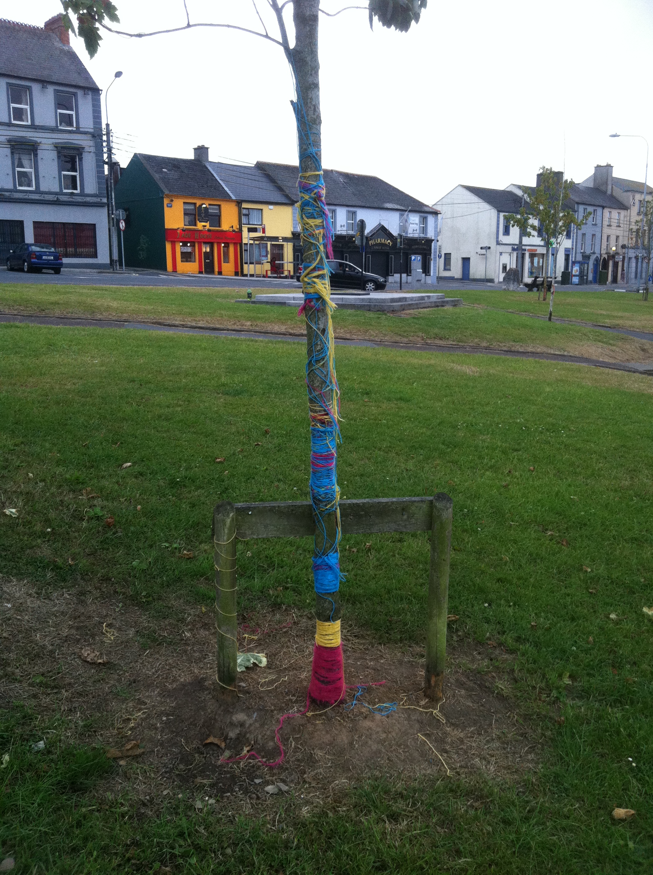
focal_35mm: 35
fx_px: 883
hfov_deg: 40.6
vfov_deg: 52.7
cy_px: 438
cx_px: 326
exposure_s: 1/120
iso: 125
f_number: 2.8
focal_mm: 3.85
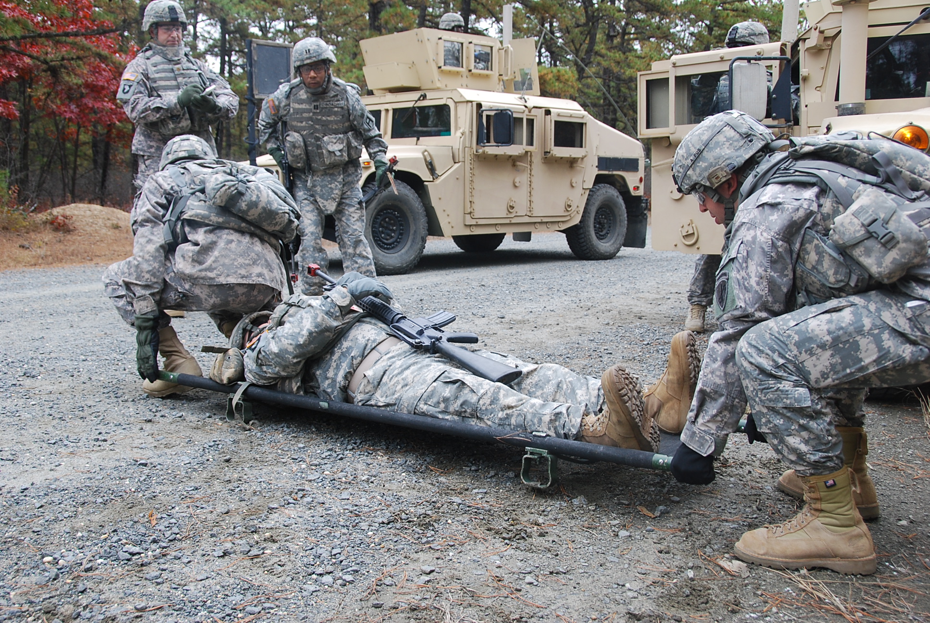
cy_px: 312
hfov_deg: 53.1
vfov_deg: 37.0
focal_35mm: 36
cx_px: 465
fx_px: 931
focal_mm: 24
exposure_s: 1/125
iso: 200
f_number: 5.6
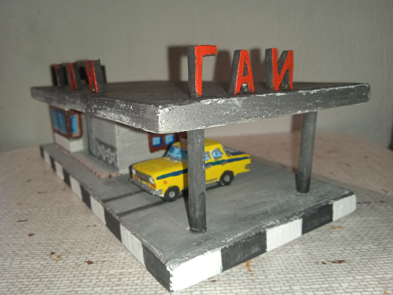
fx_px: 318
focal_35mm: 28
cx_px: 196
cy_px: 148
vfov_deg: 49.7
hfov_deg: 63.4
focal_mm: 3.43
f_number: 2.2
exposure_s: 1/33.3
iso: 224
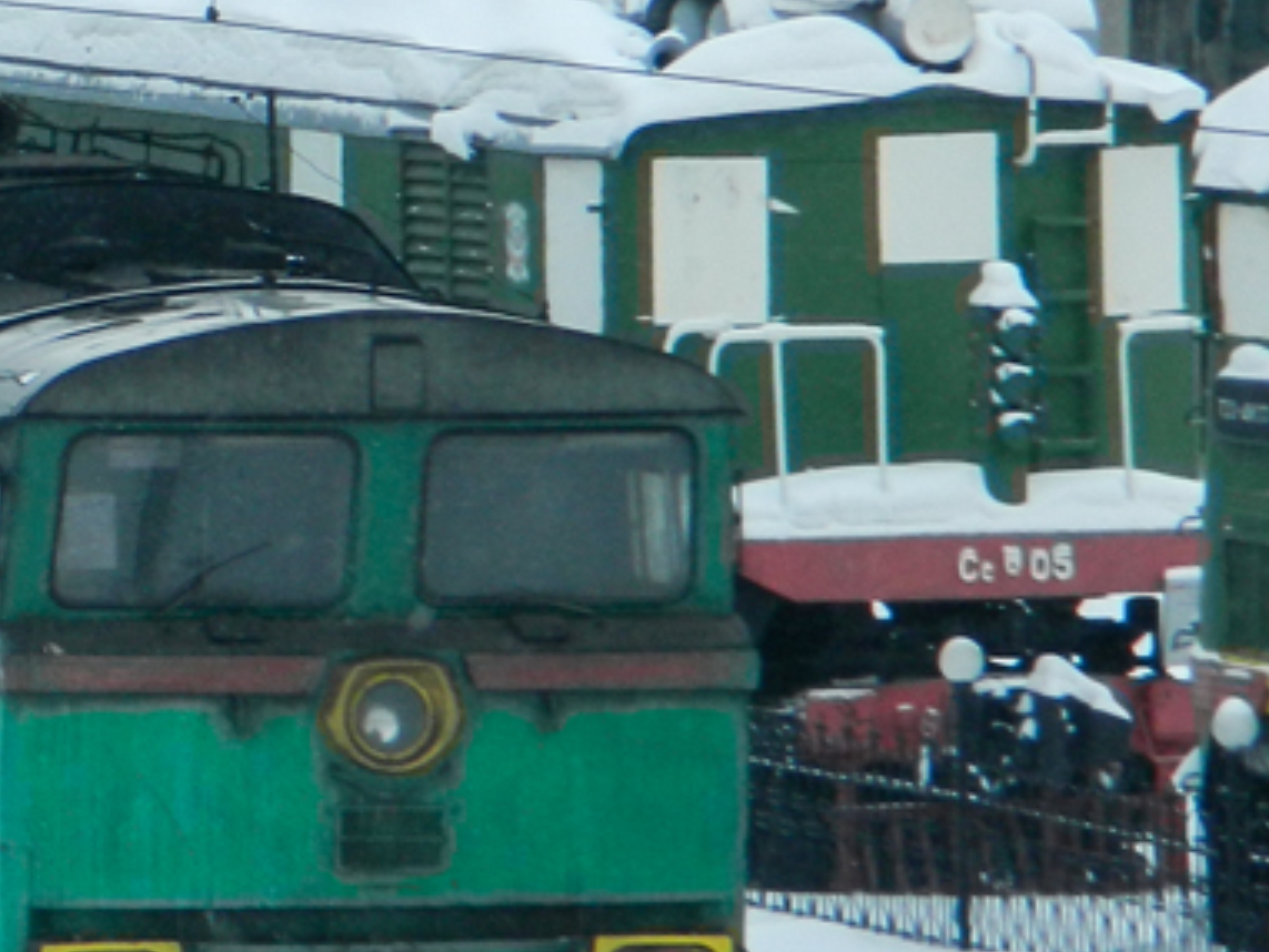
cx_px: -313
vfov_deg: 2.1
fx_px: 25523
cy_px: 589
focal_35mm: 696
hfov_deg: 2.8
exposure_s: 1/160
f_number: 5.4
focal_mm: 39.7
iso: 80
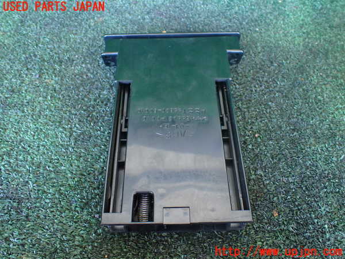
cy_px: 130
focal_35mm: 30
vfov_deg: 46.8
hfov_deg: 60.0
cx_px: 172
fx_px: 299
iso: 800
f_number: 2.3
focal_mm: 5.4
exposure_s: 1/30
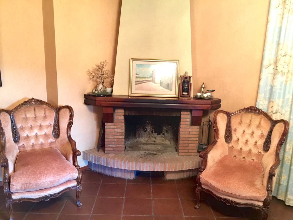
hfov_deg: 61.7
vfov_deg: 48.2
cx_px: 146
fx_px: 245
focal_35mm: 29
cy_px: 110
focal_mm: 4.15
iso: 160
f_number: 2.2
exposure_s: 1/8
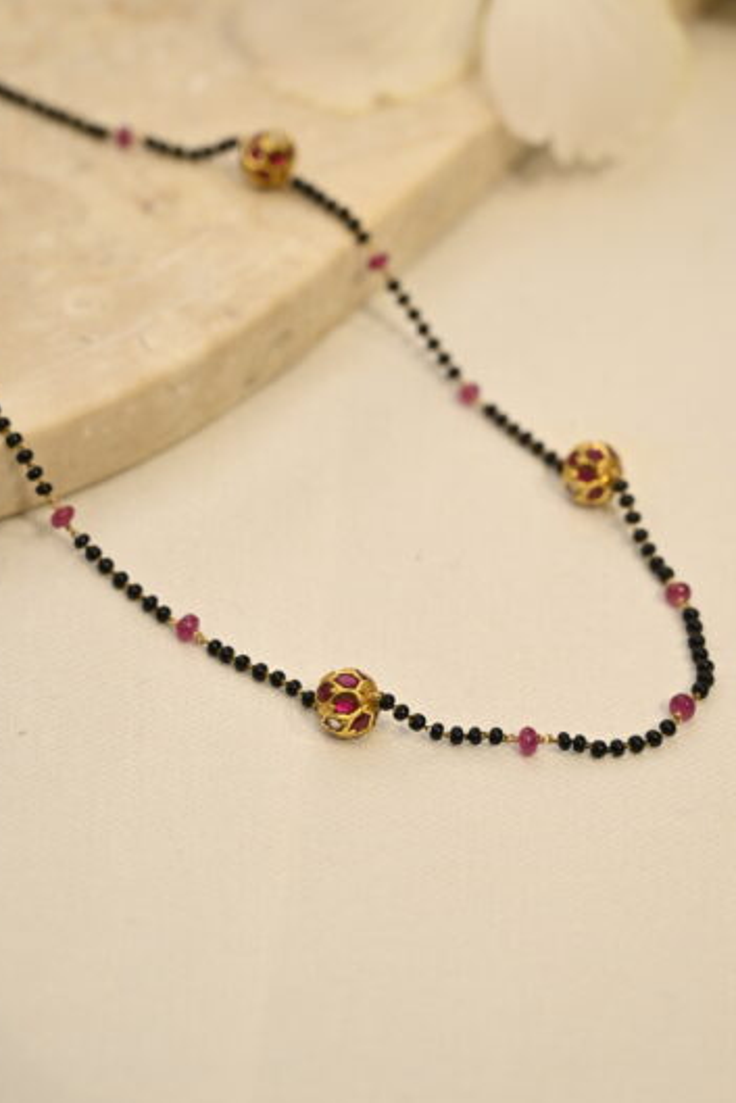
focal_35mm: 94
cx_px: 373
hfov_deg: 14.6
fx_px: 2881
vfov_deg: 21.7
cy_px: 555
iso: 250
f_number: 4
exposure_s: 1/160
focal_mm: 53
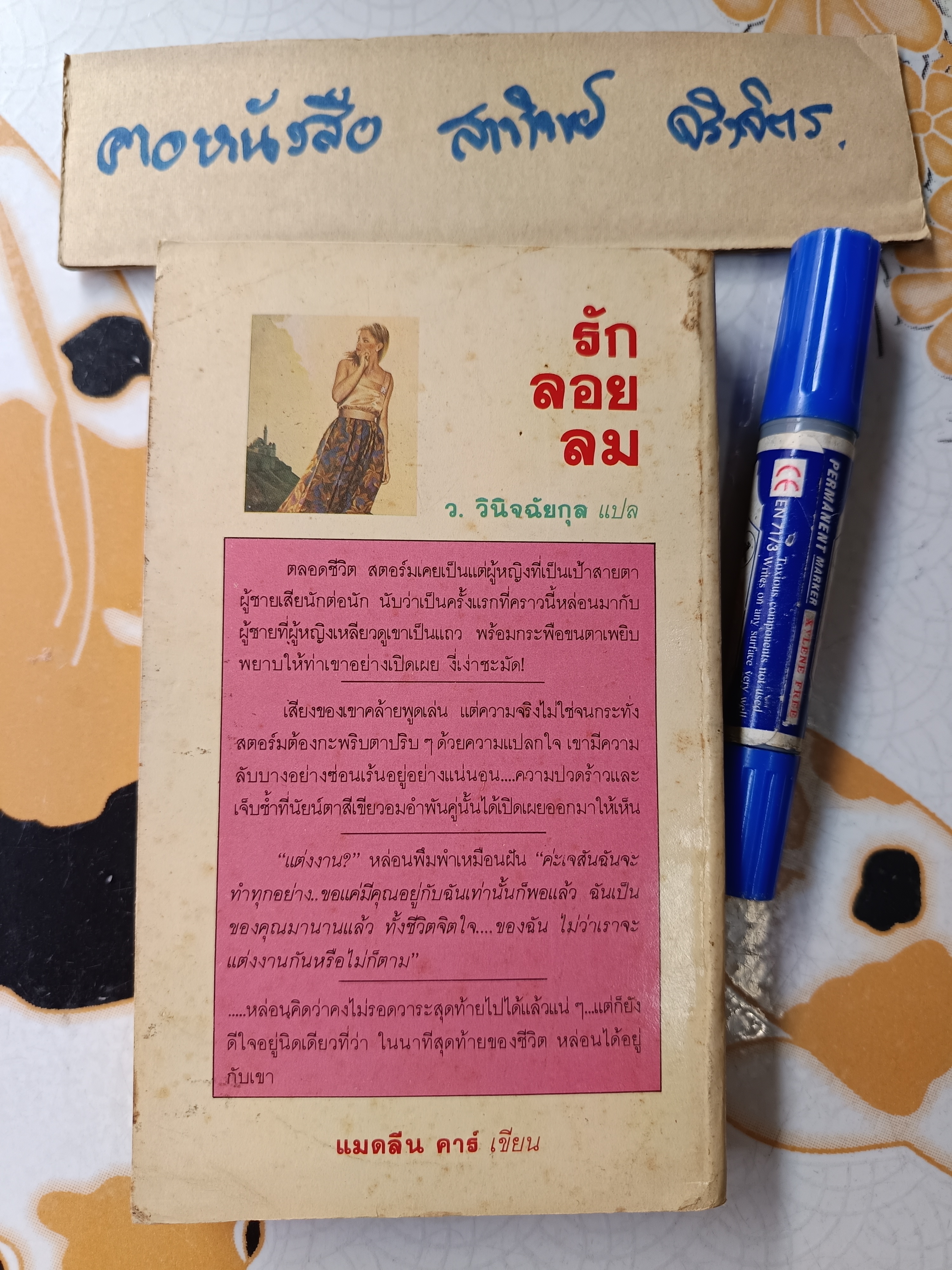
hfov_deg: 56.8
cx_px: 476
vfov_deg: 71.6
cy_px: 635
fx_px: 880
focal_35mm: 24
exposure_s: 1/50
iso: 180
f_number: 1.7
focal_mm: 5.31
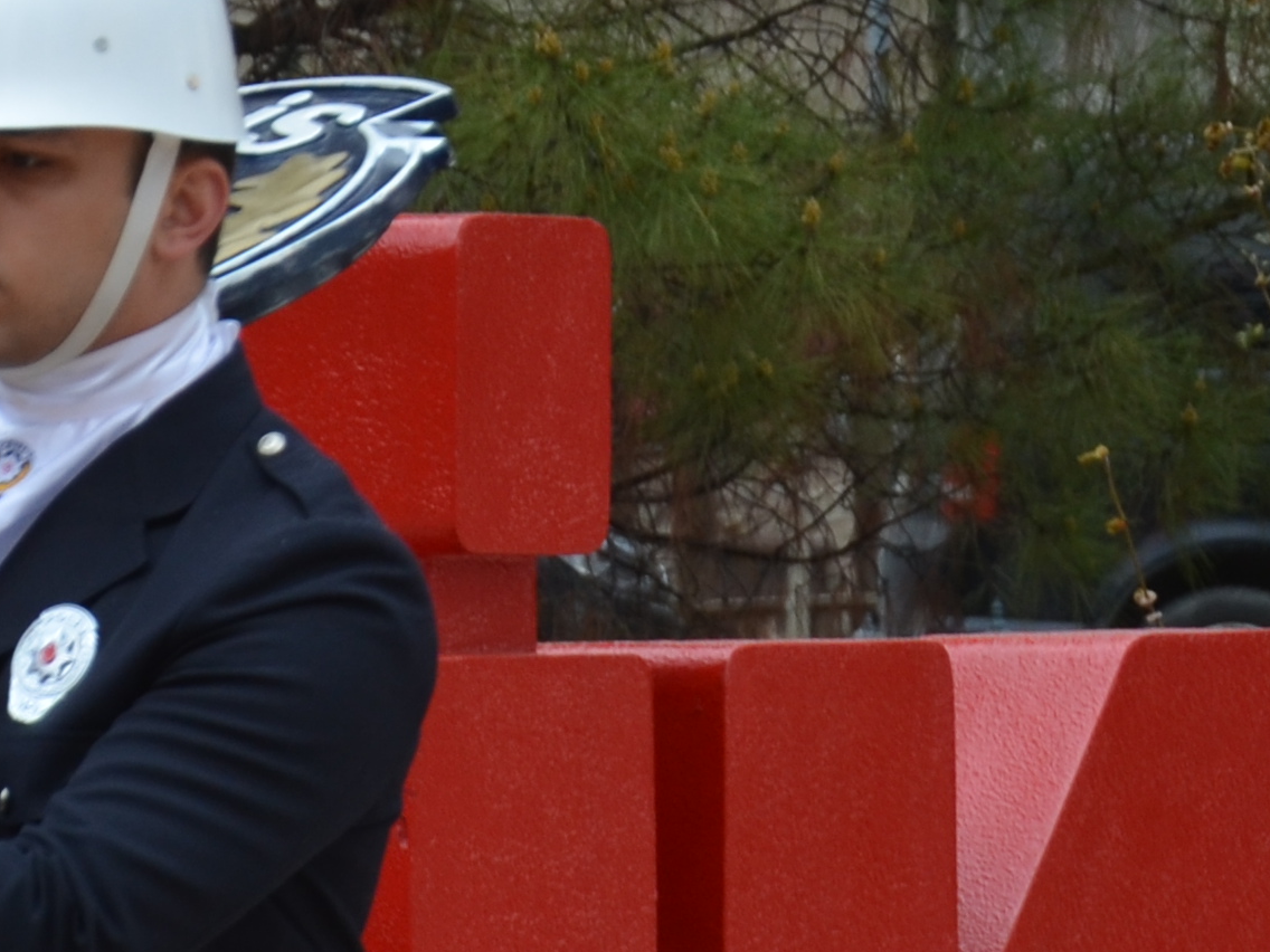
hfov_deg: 4.5
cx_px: -222
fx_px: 16033
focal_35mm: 437
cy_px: 1307
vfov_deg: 3.4
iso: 200
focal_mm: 70
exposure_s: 1/160
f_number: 6.3
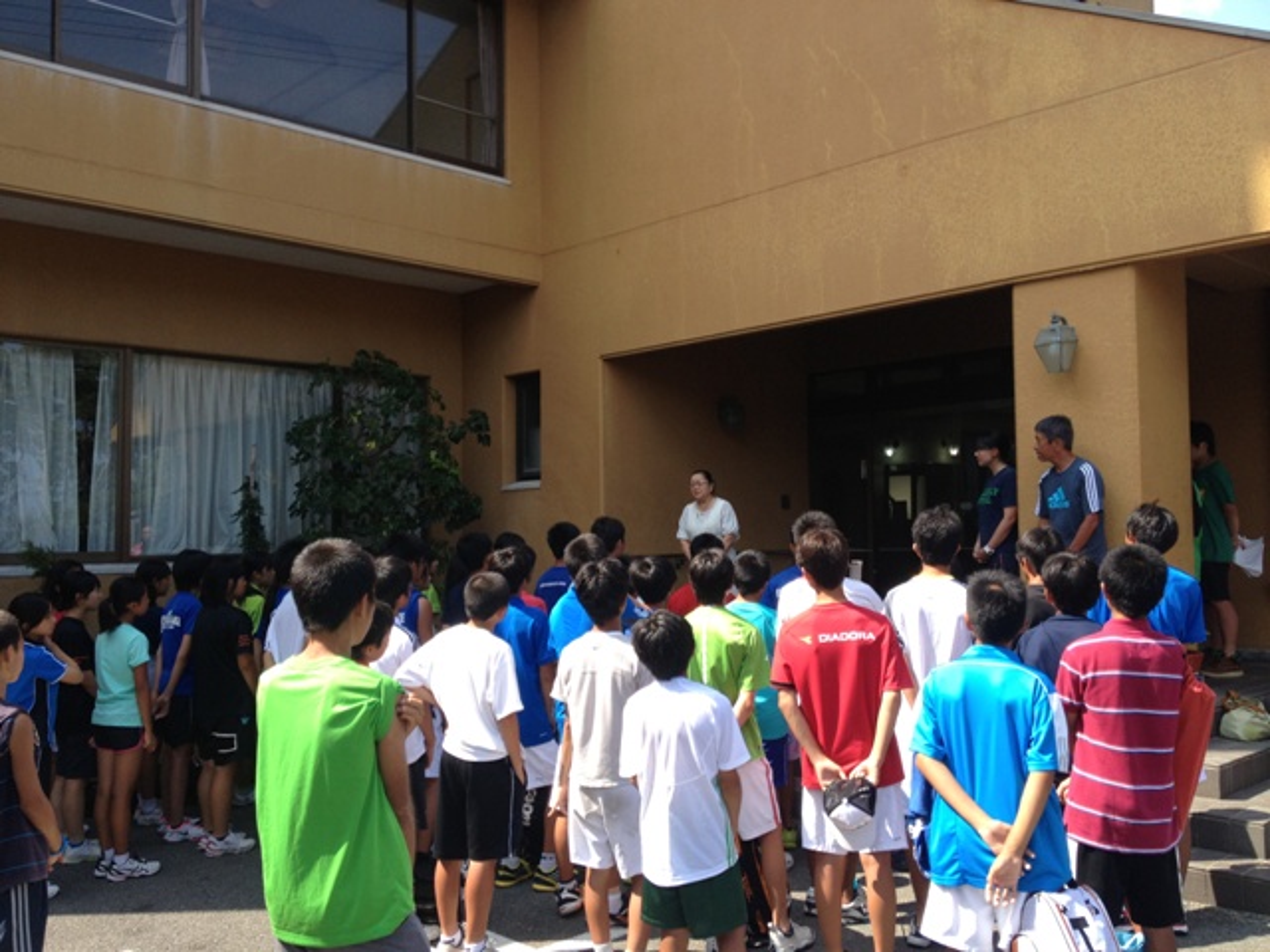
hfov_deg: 52.6
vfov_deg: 40.7
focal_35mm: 35
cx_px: 635
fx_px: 1284
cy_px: 476
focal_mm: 4.28
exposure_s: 1/541
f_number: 2.4
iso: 50
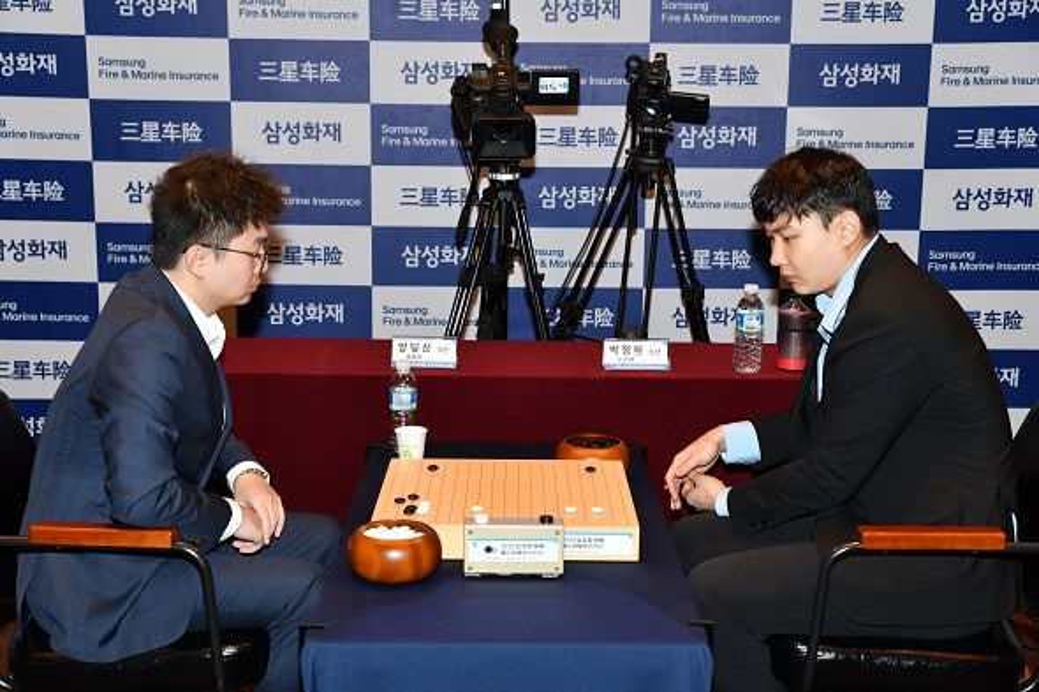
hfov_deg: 36.3
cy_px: 346
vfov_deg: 24.6
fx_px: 1587
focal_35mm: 55
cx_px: 520
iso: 1250
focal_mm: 55
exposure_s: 1/200
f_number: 5
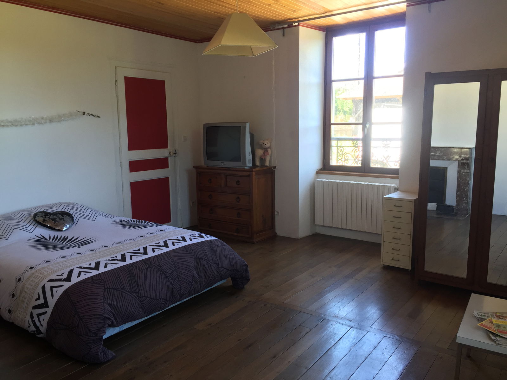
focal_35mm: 29
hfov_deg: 61.7
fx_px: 425
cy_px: 190
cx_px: 254
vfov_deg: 48.2
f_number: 2.2
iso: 50
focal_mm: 4.15
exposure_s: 1/33
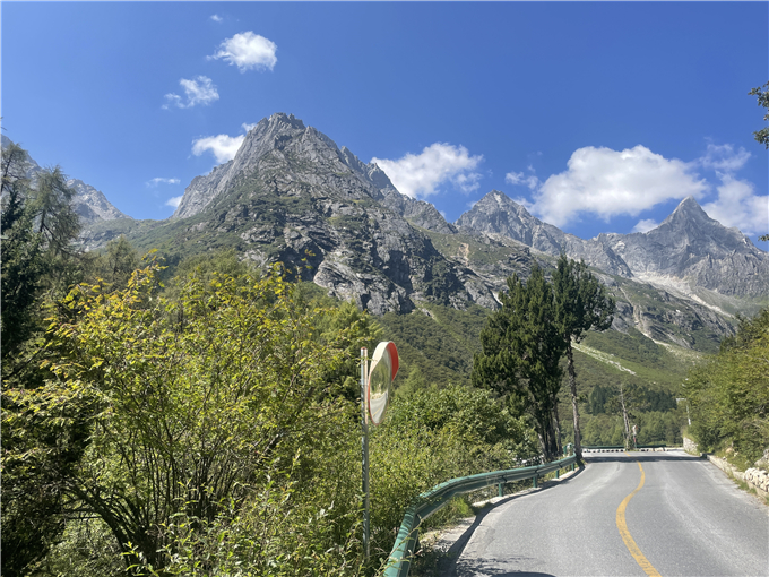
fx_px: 578
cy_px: 288
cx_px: 384
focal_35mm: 26
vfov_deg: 53.1
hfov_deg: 67.3
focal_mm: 4.2
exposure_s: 1/2257
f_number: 1.6
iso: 32
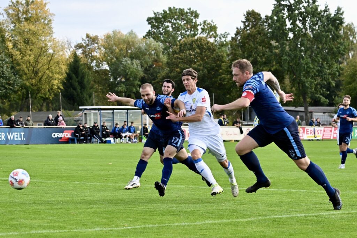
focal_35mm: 105
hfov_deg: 19.5
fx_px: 1041
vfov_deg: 13.0
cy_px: 119
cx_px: 178
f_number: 6.3
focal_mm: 105
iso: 1800
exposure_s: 1/1600
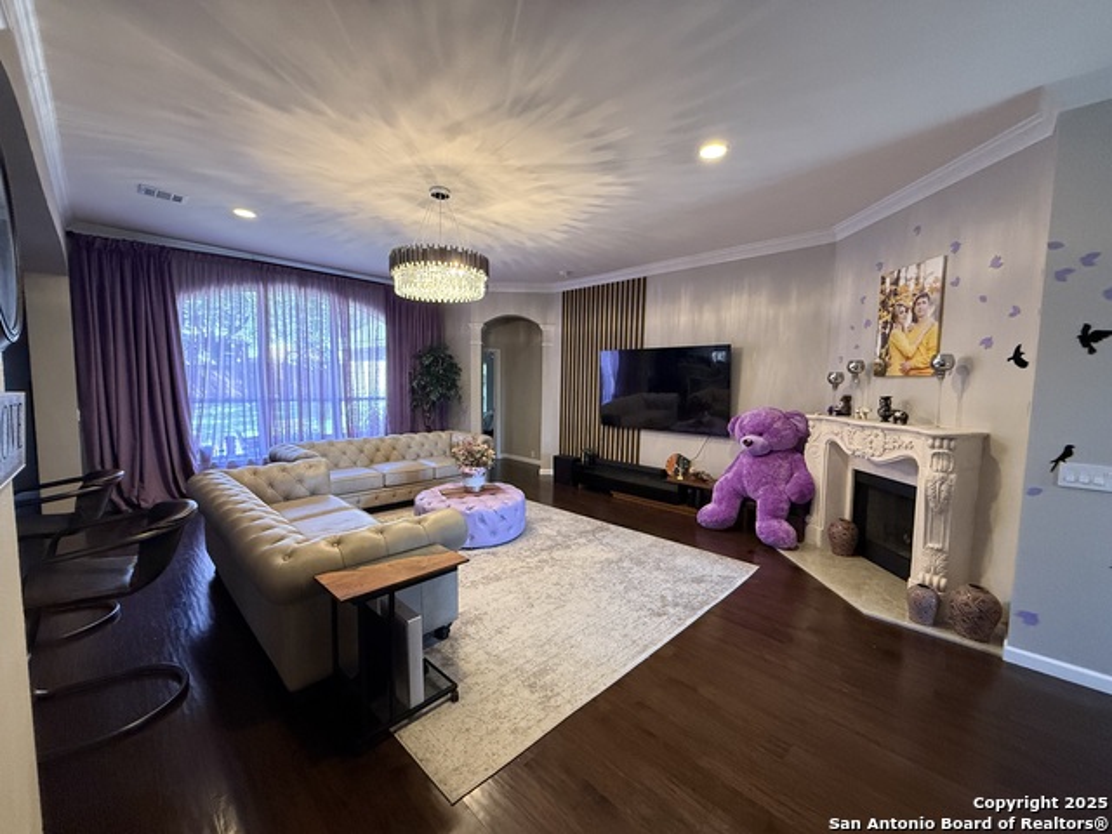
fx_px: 450
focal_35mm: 14
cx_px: 556
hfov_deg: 102.1
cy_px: 417
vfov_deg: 85.7
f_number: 2.2
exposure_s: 1/60
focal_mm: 2.22
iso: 500
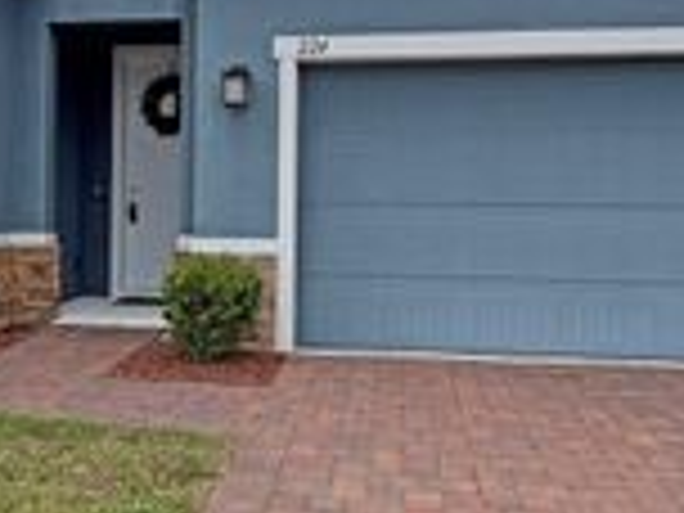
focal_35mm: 46
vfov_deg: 31.5
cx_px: 234
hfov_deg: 40.8
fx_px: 909
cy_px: 214
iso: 25
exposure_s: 1/1105
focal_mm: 2.22
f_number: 2.2
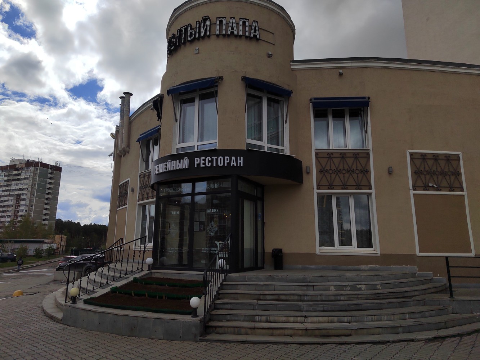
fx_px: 319
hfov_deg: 73.9
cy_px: 180
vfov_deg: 58.9
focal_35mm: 23
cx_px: 240
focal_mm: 5.52
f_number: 1.9
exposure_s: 1/3333
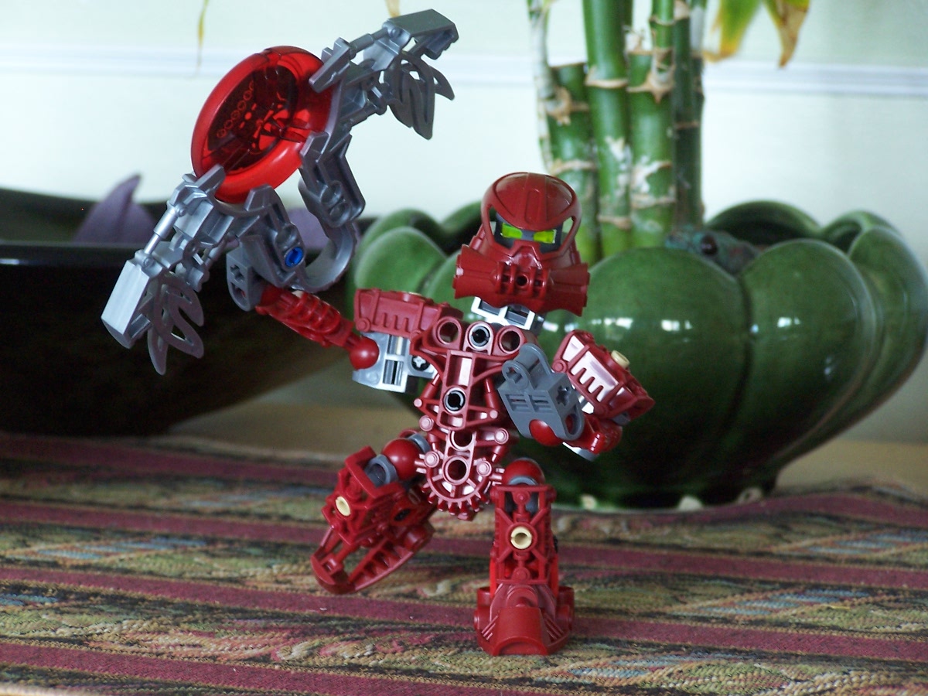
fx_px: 4531
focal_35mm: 169
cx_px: 464
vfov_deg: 8.8
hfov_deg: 11.7
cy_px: 348
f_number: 3.2
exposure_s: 1/8
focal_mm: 28
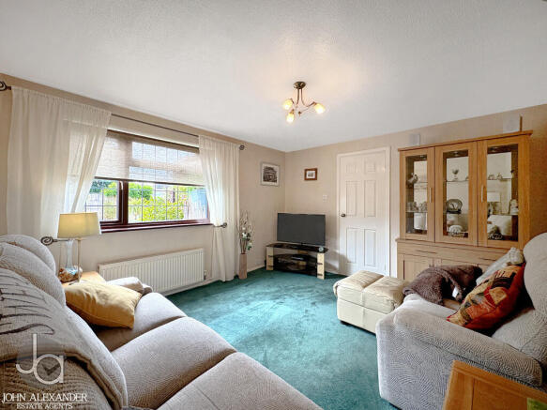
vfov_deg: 85.7
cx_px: 274
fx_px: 221
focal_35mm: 14
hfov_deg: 102.1
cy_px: 205
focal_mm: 2.22
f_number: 2.2
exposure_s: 1/100
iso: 250
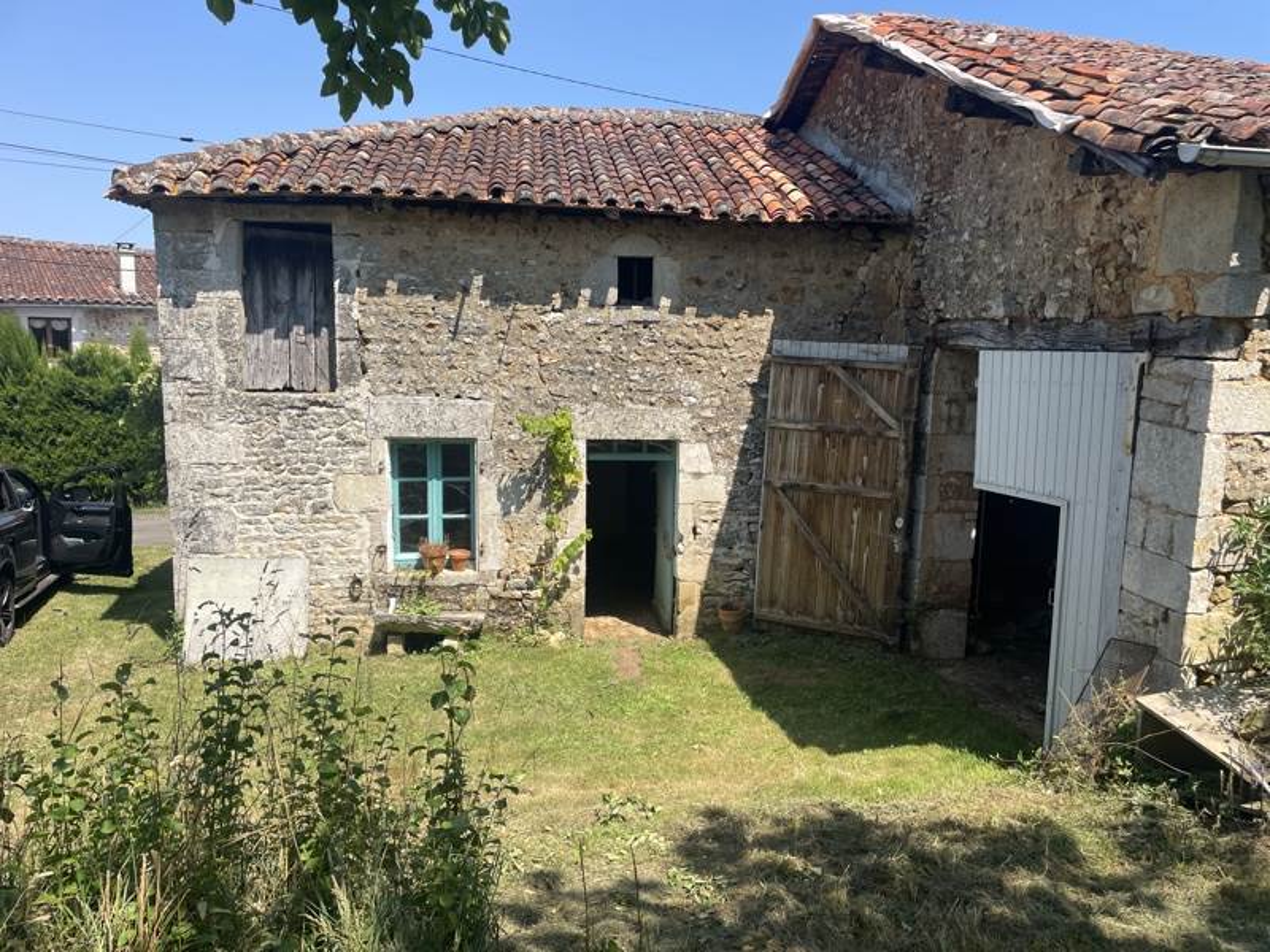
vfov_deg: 53.1
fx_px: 954
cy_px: 476
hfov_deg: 67.3
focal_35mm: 26
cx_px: 635
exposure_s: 1/2092
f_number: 1.6
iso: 32
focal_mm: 4.2
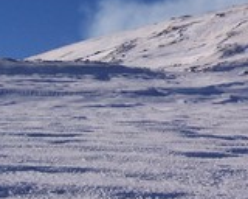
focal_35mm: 113
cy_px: 54
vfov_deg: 13.6
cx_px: 338
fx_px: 829
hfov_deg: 16.0
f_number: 5.6
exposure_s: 1/1000
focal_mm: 5.6
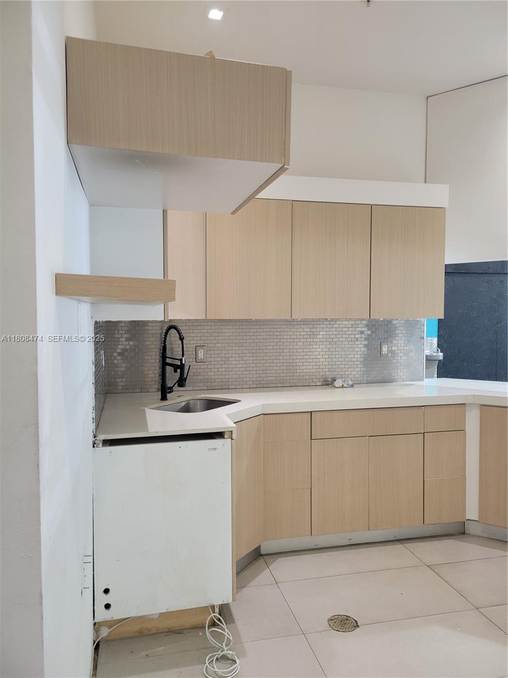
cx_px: 254
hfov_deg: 53.1
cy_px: 339
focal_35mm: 26
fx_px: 509
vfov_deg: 67.3
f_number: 1.8
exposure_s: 1/40
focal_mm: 5.4
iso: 200
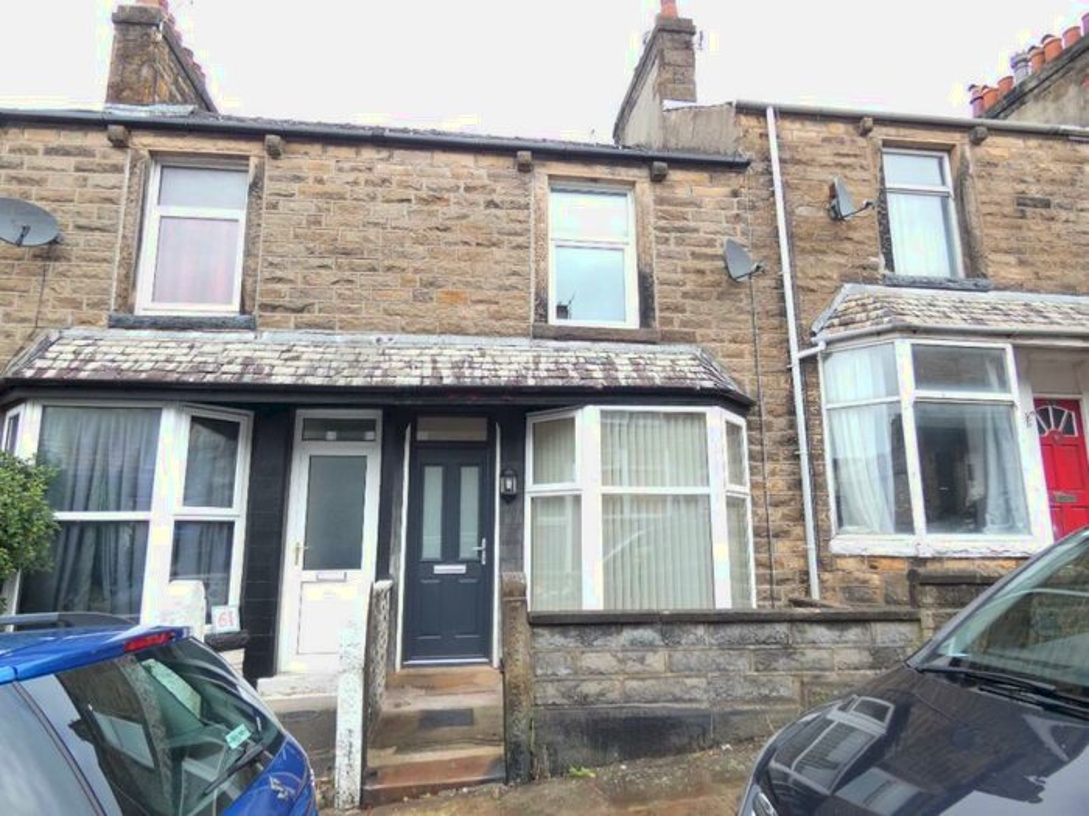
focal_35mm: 20
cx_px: 544
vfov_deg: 66.0
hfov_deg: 81.7
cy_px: 408
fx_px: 629
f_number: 2.8
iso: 80
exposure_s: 1/80
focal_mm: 3.6
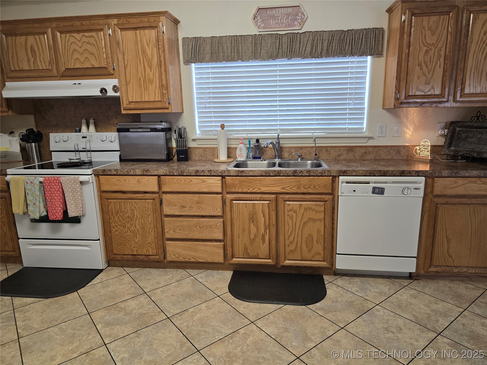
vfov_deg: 58.9
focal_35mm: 23
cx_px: 244
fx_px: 324
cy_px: 182
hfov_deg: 73.9
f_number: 1.7
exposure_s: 1/120
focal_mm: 6.3
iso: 250
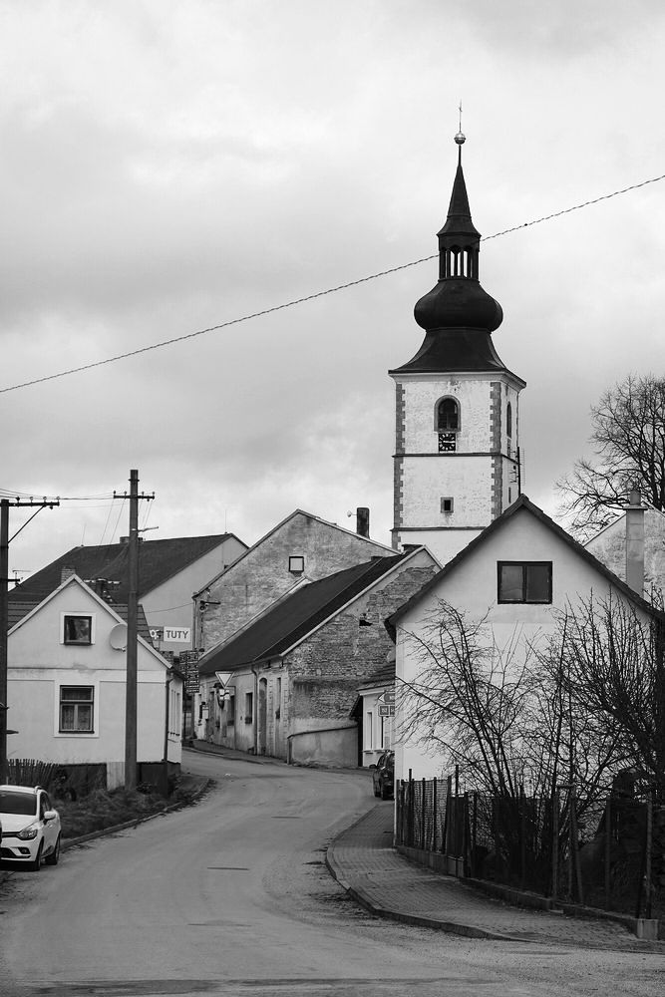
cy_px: 498
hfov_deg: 11.7
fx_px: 3240
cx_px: 332
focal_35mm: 117
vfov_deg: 17.5
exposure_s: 1/400
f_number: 4.5
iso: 125
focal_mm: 42.74
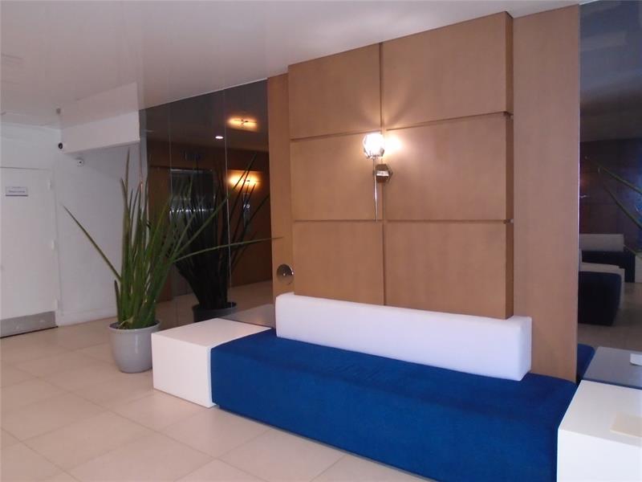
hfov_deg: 67.3
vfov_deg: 53.1
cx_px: 321
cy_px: 241
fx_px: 482
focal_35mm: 26
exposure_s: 1/30
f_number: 3.2
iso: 400
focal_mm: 4.6
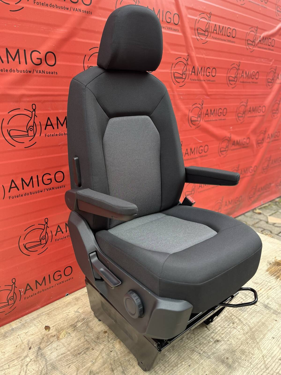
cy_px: 188
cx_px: 140
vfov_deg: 67.3
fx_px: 281
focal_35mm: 26
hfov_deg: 53.1
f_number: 1.6
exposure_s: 1/154
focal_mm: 5.1
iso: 40
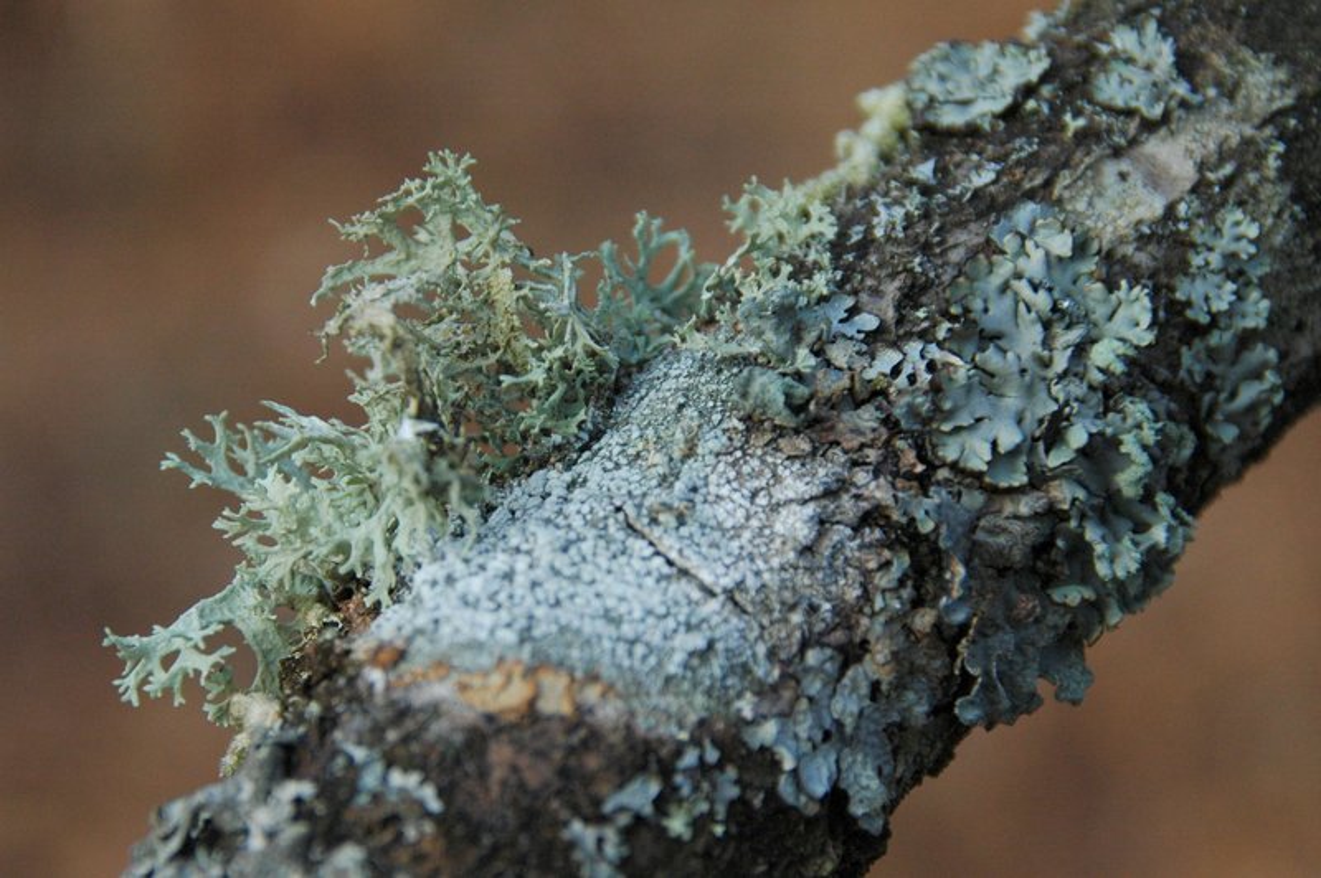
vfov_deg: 9.1
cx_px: 660
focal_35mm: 150
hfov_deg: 13.7
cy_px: 439
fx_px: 5500
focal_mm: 100
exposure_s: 1/750
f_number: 8
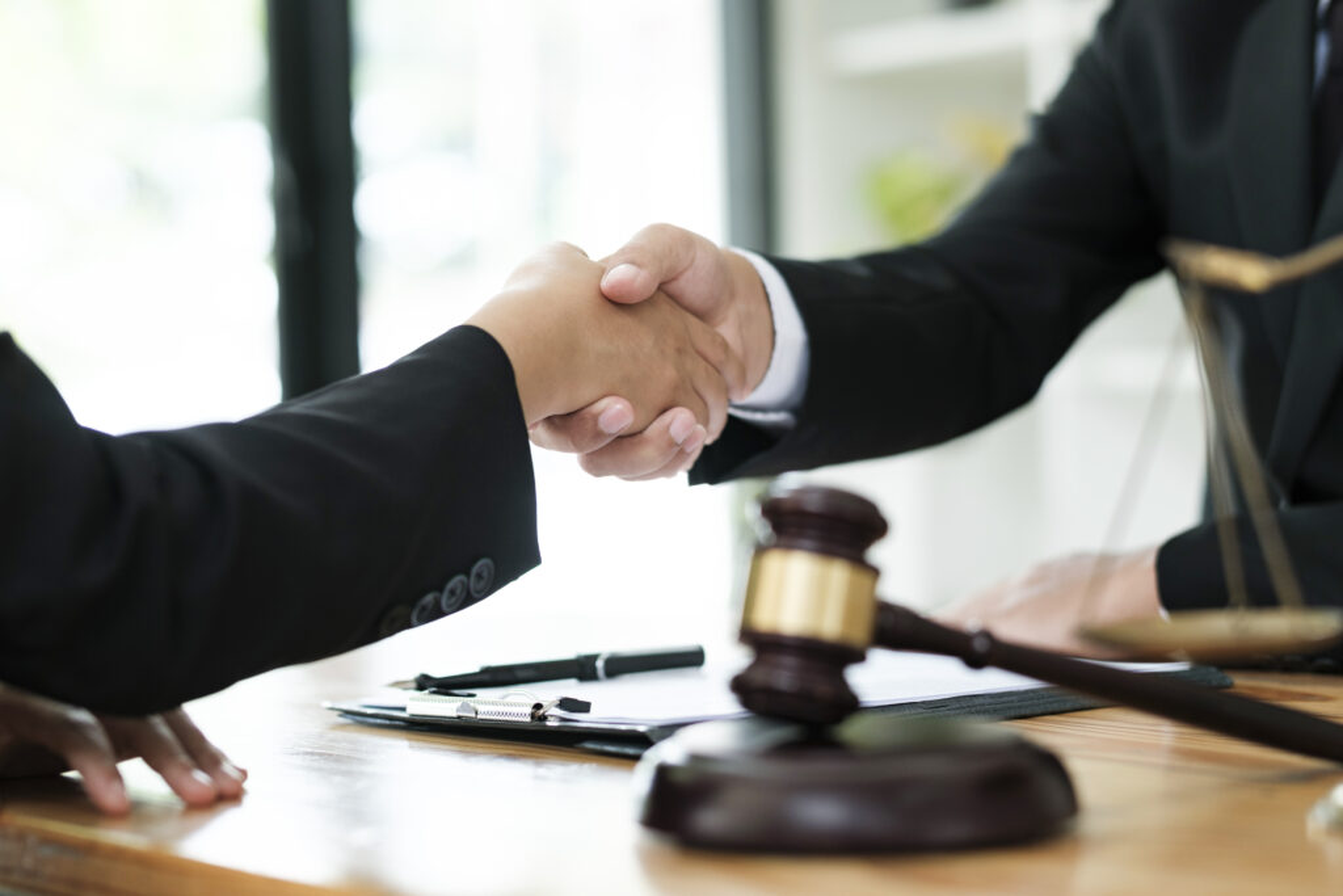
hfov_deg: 27.0
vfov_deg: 18.2
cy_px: 448
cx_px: 672
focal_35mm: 75
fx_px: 2798
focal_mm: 50
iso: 200
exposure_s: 1/320
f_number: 2
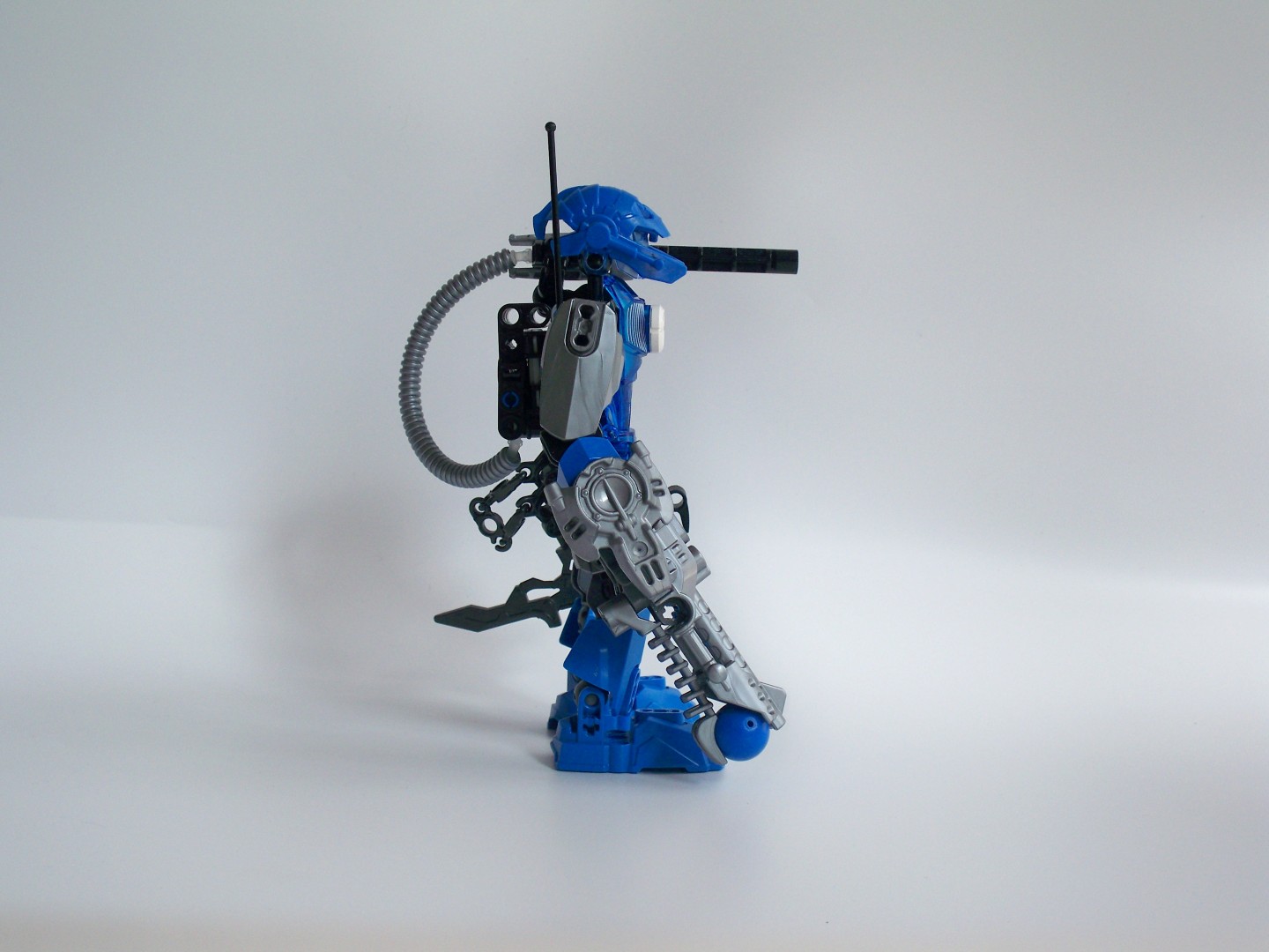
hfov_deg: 42.9
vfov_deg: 32.9
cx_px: 634
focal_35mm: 44
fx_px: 1613
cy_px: 476
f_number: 3.5
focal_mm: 7.8
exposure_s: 1/250
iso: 100
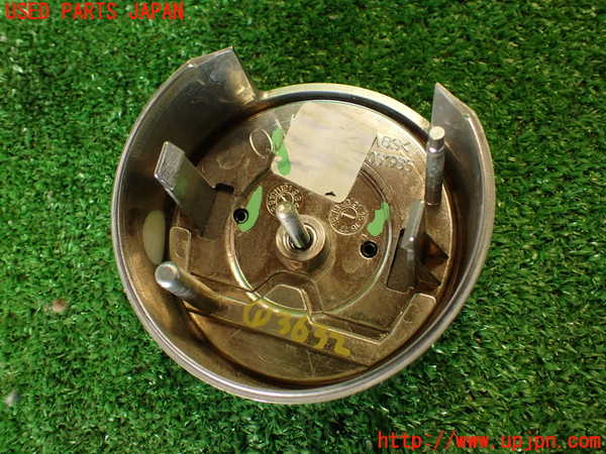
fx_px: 560
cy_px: 227
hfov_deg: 56.8
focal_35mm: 32
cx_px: 303
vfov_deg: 44.2
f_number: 2.4
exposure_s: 1/40
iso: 200
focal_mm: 5.79
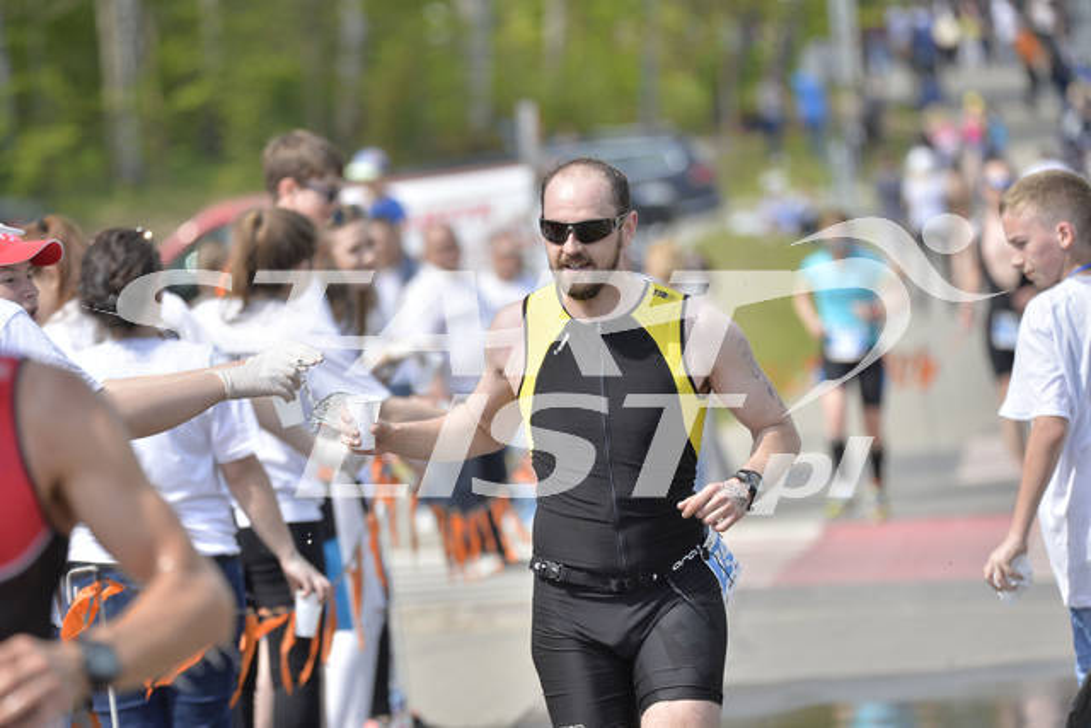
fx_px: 9699
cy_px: 364
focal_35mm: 320
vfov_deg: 4.3
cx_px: 546
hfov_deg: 6.4
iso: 400
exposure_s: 1/2000
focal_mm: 320
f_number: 6.3
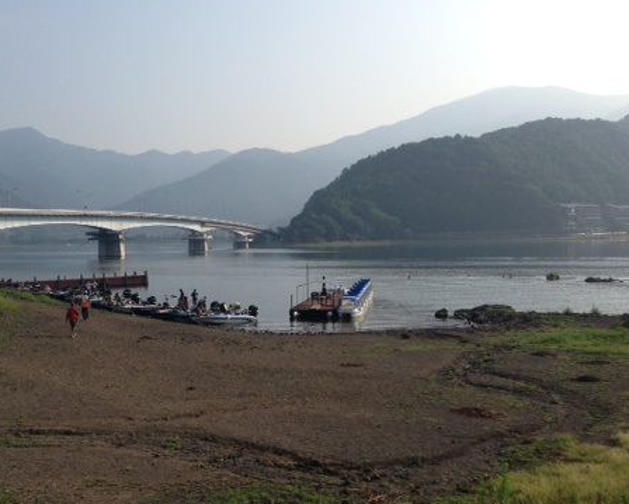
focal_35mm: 46
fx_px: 857
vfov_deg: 32.7
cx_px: 205
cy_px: 300
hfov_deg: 39.8
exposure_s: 1/1748
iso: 50
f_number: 2.4
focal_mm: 4.13
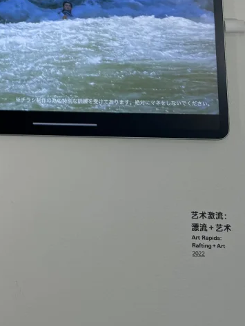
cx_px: -110
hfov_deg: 18.2
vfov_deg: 22.6
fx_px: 689
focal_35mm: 73
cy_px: -141
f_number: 1.78
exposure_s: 1/100
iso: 64
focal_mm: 6.76
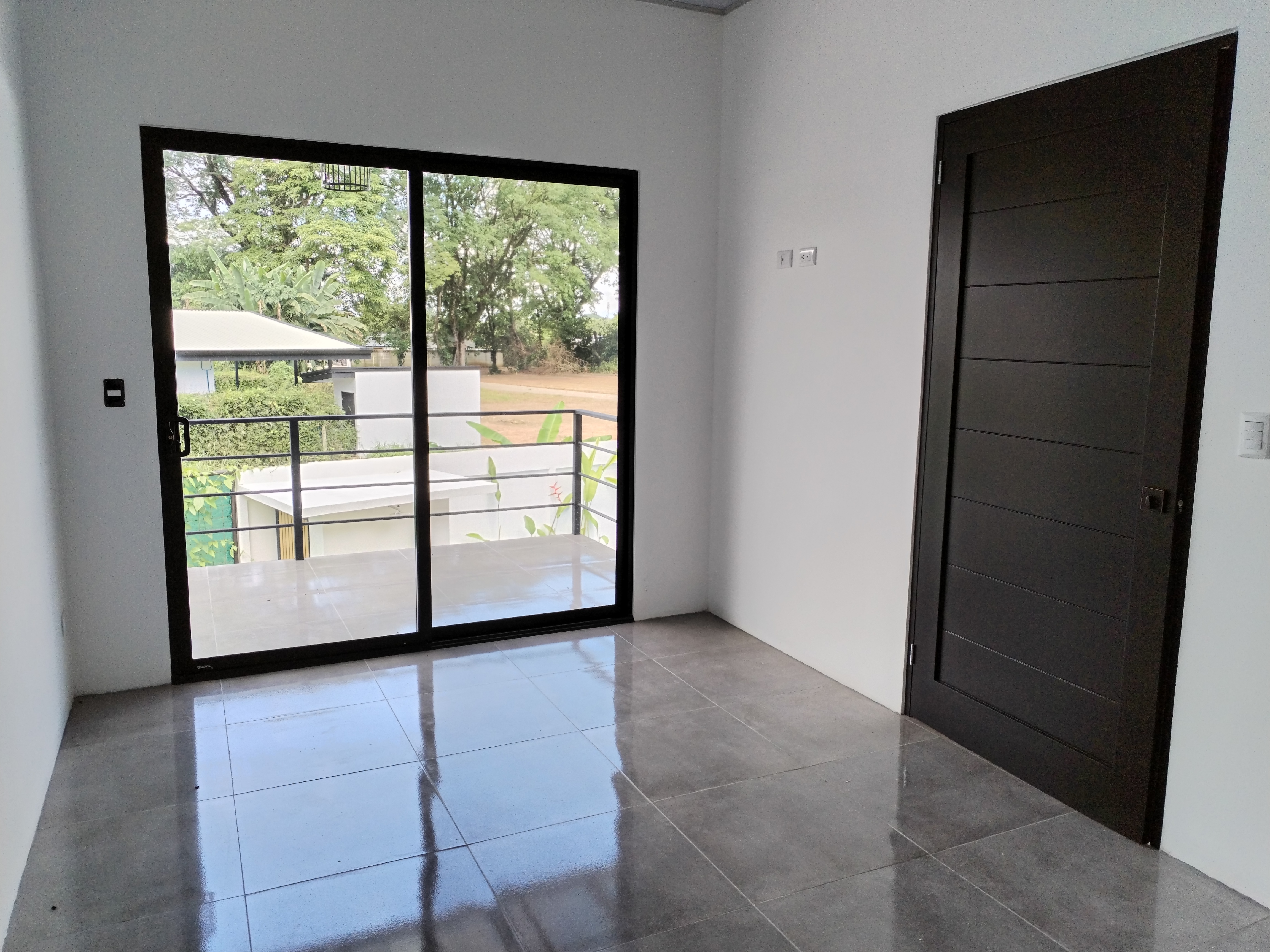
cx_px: 635
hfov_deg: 61.7
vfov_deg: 48.2
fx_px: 1064
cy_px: 476
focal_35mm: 29
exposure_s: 1/190
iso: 100
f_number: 1.8
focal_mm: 4.75
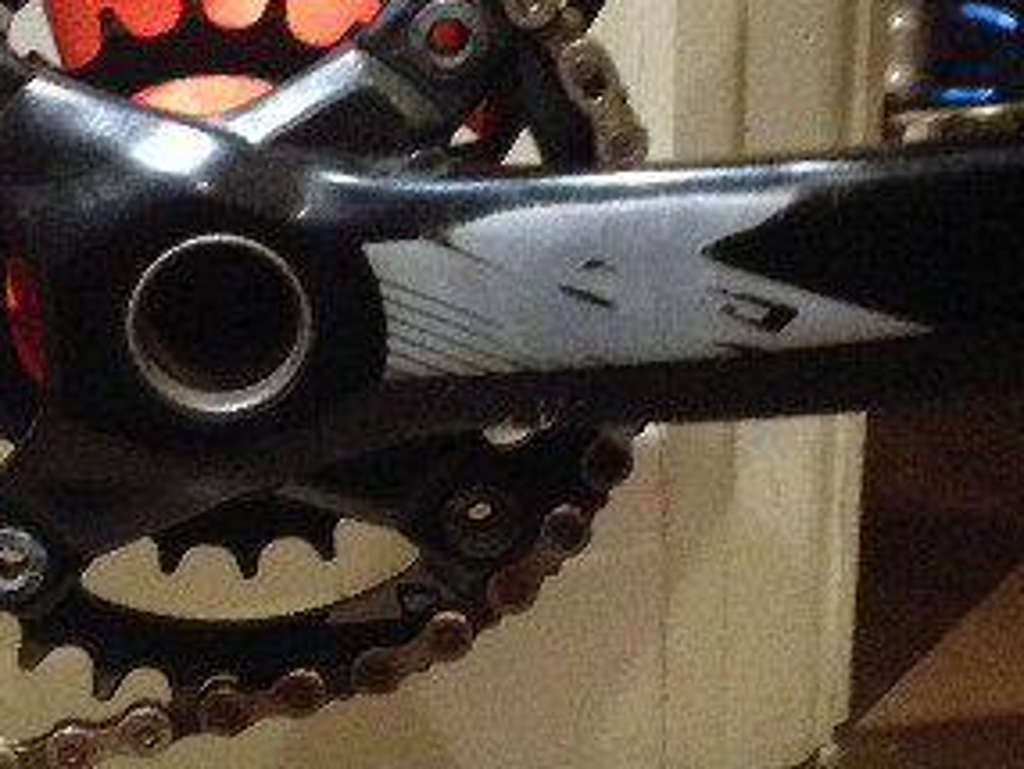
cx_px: 243
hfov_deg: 21.5
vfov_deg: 16.3
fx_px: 2665
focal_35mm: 90
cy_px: 585
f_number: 2.4
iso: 800
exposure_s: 1/15
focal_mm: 4.12
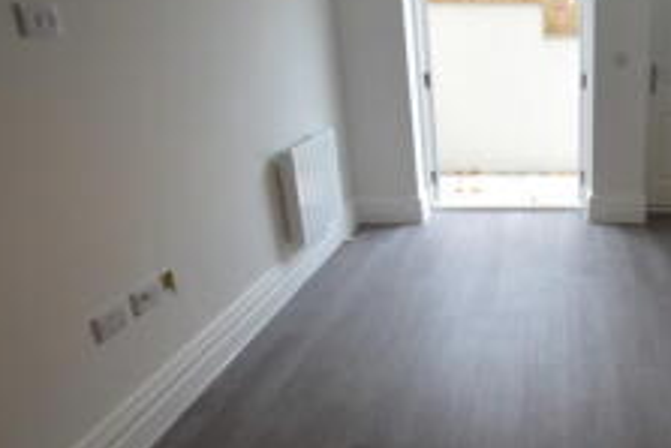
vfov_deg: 41.0
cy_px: 263
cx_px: 581
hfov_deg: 52.8
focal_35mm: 32
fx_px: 597
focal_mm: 10
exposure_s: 1/100
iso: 400
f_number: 5
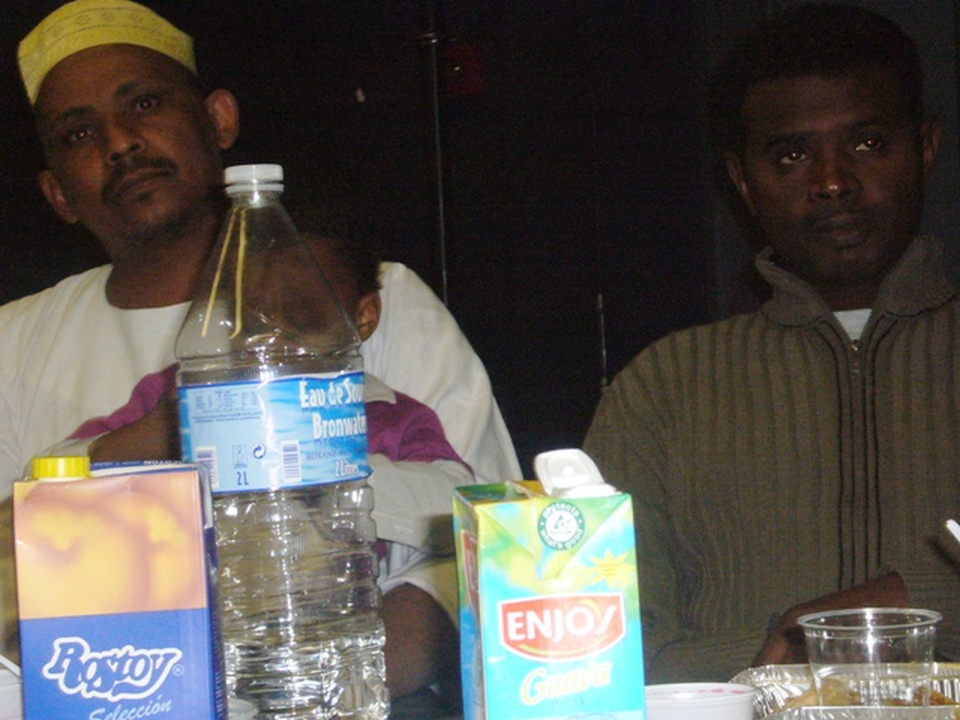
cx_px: 480
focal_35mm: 102
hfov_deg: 19.3
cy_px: 360
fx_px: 2829
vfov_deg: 14.5
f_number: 5.6
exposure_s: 1/30
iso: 320
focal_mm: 16.8
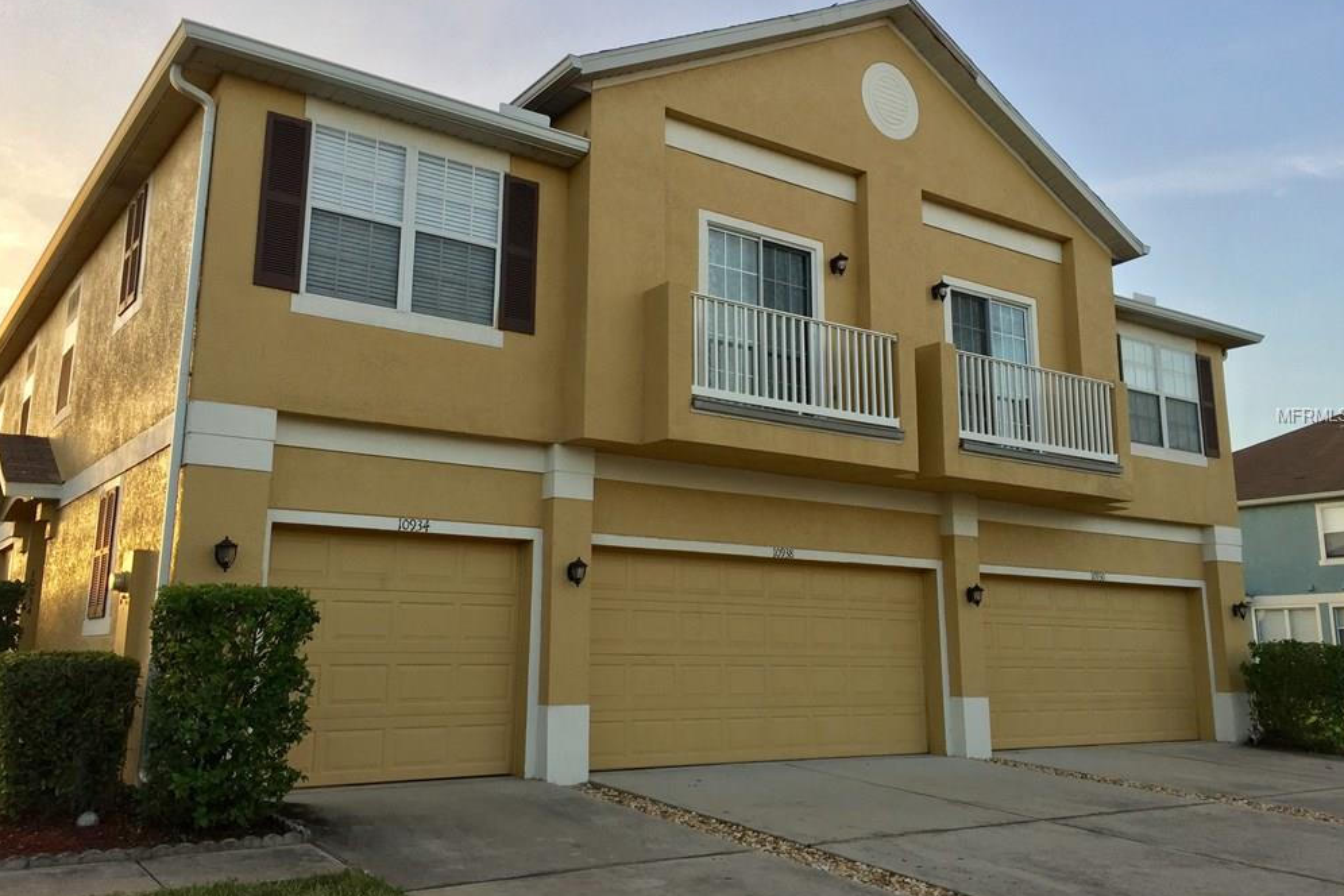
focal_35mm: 31
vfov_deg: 42.3
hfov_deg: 60.3
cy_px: 416
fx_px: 1157
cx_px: 667
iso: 32
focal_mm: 4.15
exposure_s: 1/295
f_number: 2.2
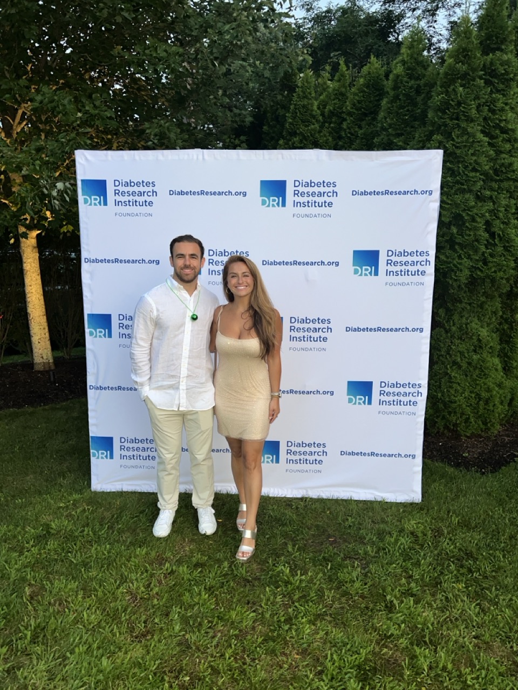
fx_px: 519
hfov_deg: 53.1
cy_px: 345
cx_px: 259
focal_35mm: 26
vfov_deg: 67.3
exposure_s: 1/17
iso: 64
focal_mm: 5.7
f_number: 1.5
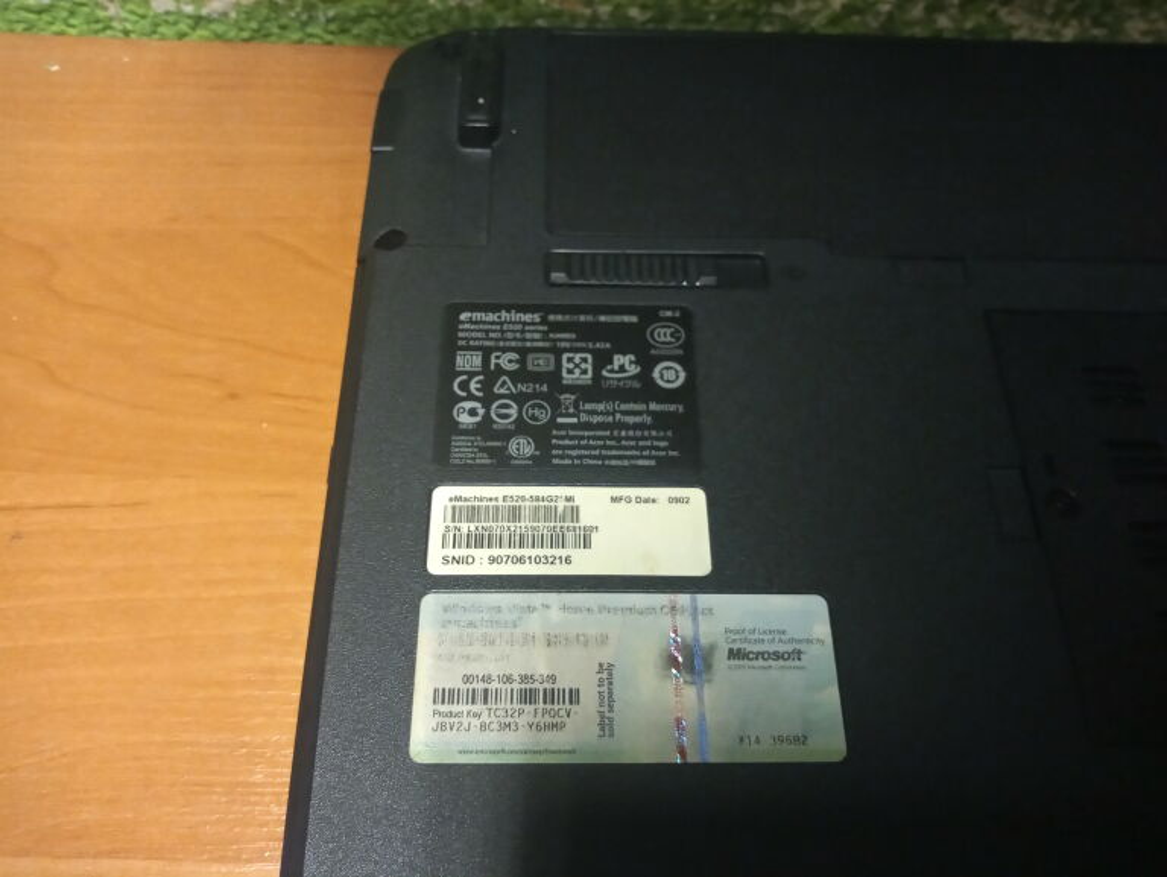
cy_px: 438
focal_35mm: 20
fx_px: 675
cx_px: 584
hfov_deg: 81.7
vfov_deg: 66.0
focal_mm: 3.54
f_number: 2
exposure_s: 1/25
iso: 794
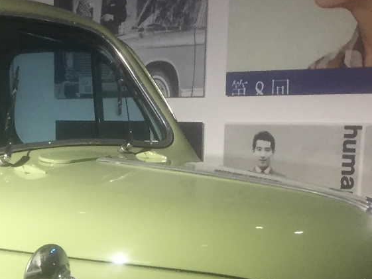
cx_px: 9
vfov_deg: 15.2
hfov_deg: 20.5
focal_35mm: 93
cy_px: 353
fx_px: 1000
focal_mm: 4.2
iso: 100
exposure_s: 1/30
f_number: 2.2
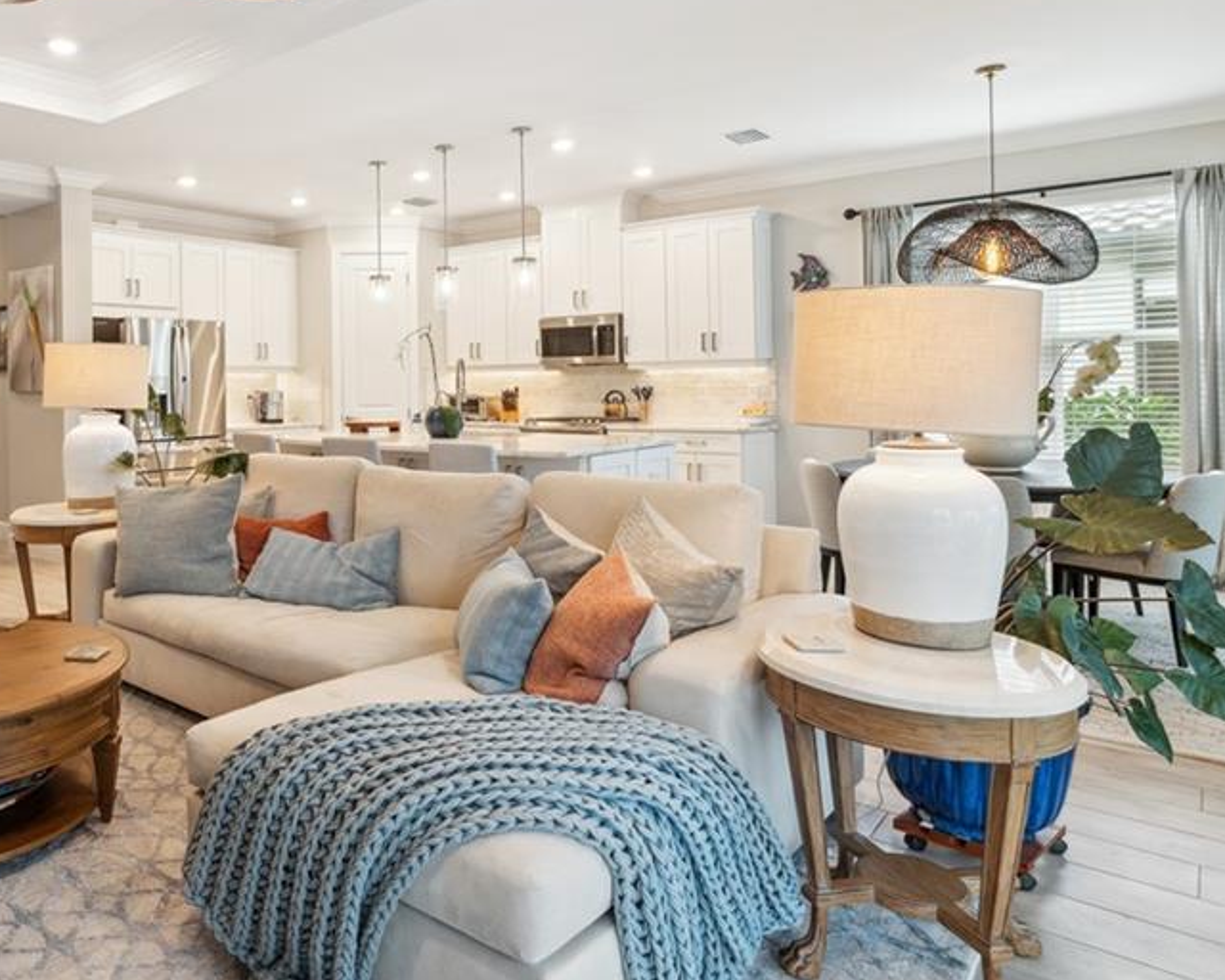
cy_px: 382
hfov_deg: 67.5
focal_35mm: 24
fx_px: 870
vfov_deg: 58.2
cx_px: 368
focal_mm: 16
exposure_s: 1/8
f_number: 9
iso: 200
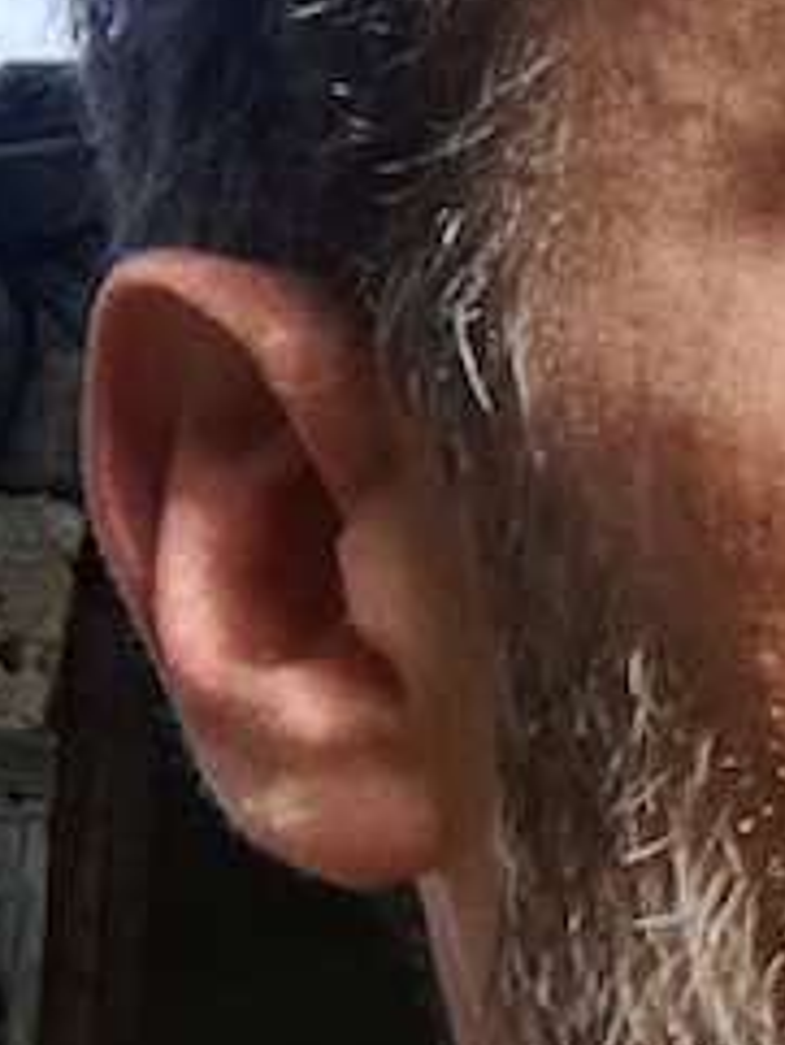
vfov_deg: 15.9
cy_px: 824
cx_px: 1555
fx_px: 3716
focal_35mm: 123
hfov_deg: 11.0
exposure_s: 1/359
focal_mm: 2.82
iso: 50
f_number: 2
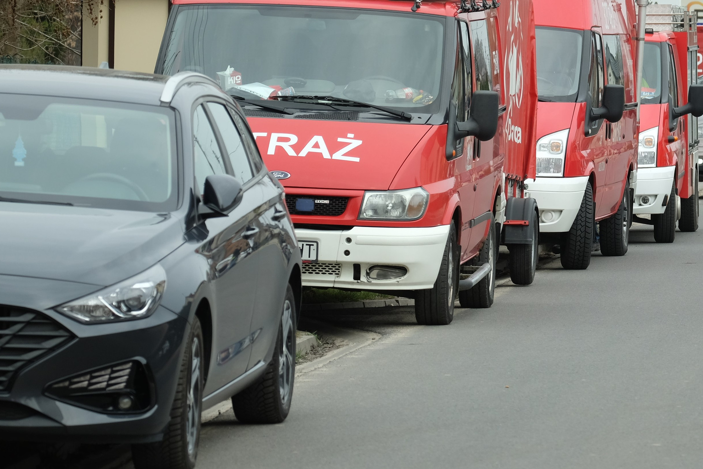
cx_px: 483
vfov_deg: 5.5
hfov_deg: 8.2
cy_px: 119
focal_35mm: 251
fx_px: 4901
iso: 200
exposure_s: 1/300
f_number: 5.6
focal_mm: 100
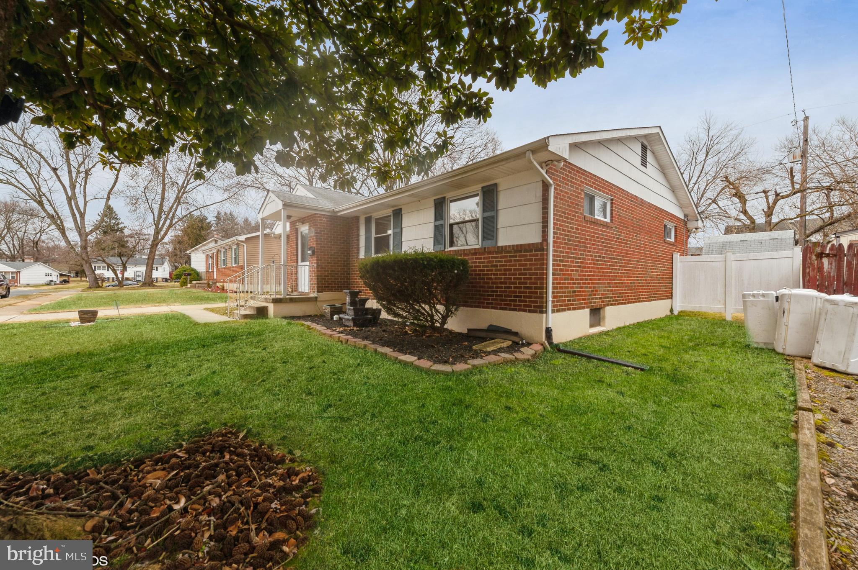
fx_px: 333
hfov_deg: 104.3
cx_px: 429
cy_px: 285
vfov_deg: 81.1
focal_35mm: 14
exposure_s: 1/100
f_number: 10
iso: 200
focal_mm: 14
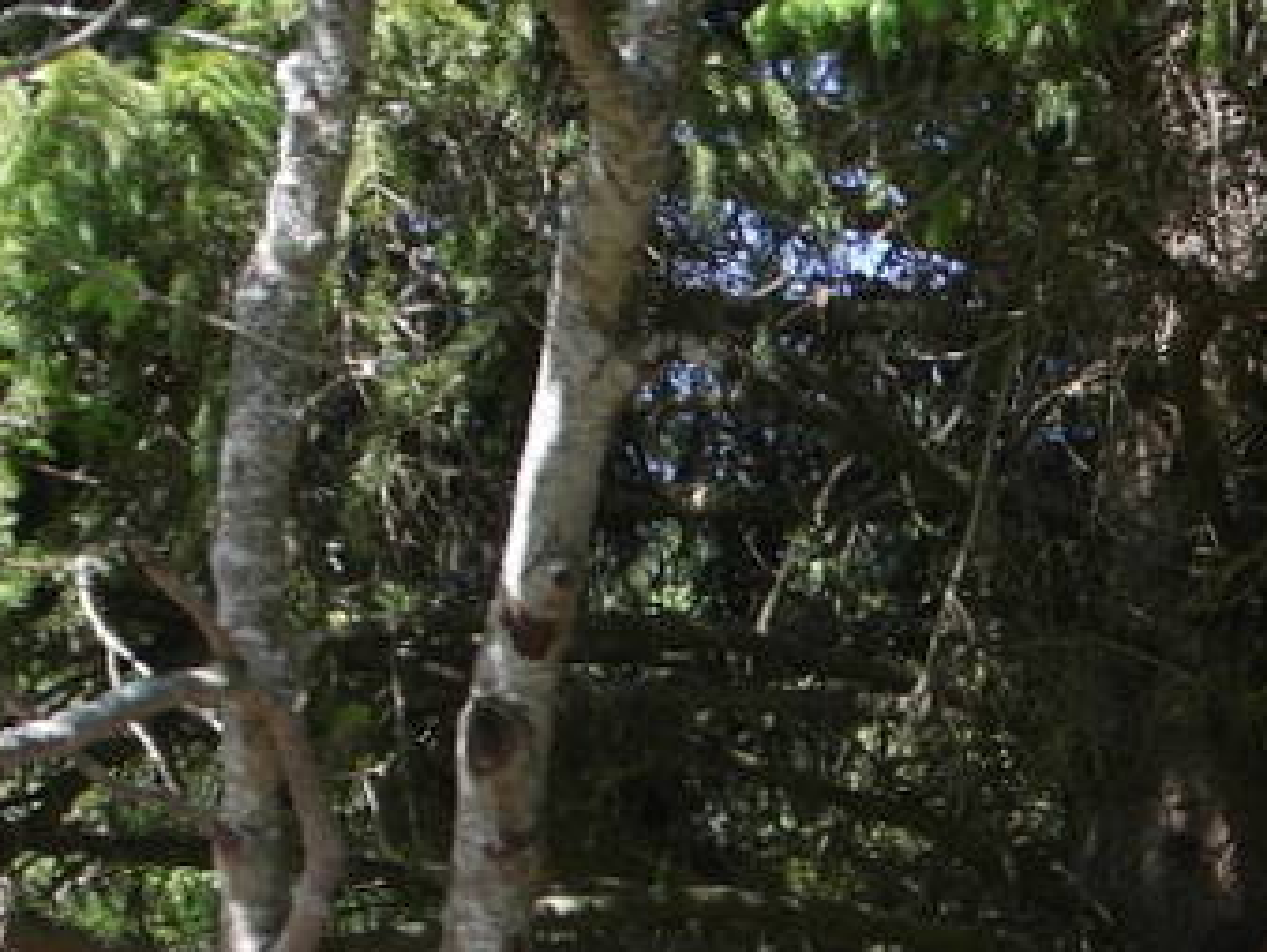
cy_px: 1370
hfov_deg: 12.2
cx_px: 2148
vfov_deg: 9.7
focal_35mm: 150
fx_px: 5494
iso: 100
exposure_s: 1/160
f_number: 5
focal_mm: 22
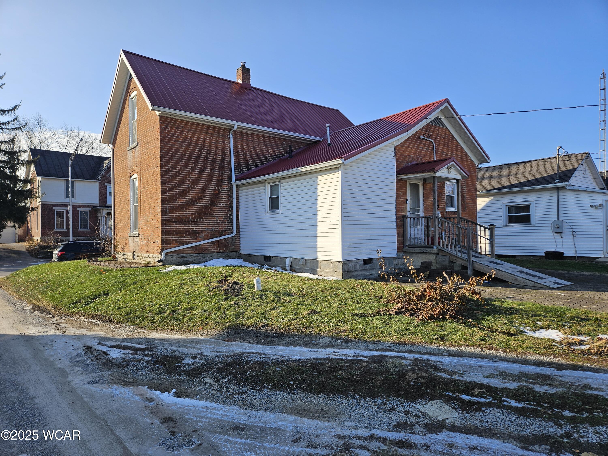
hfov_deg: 73.9
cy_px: 228
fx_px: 404
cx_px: 304
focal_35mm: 23
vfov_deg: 58.9
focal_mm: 5.4
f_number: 1.8
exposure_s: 1/1628
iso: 32
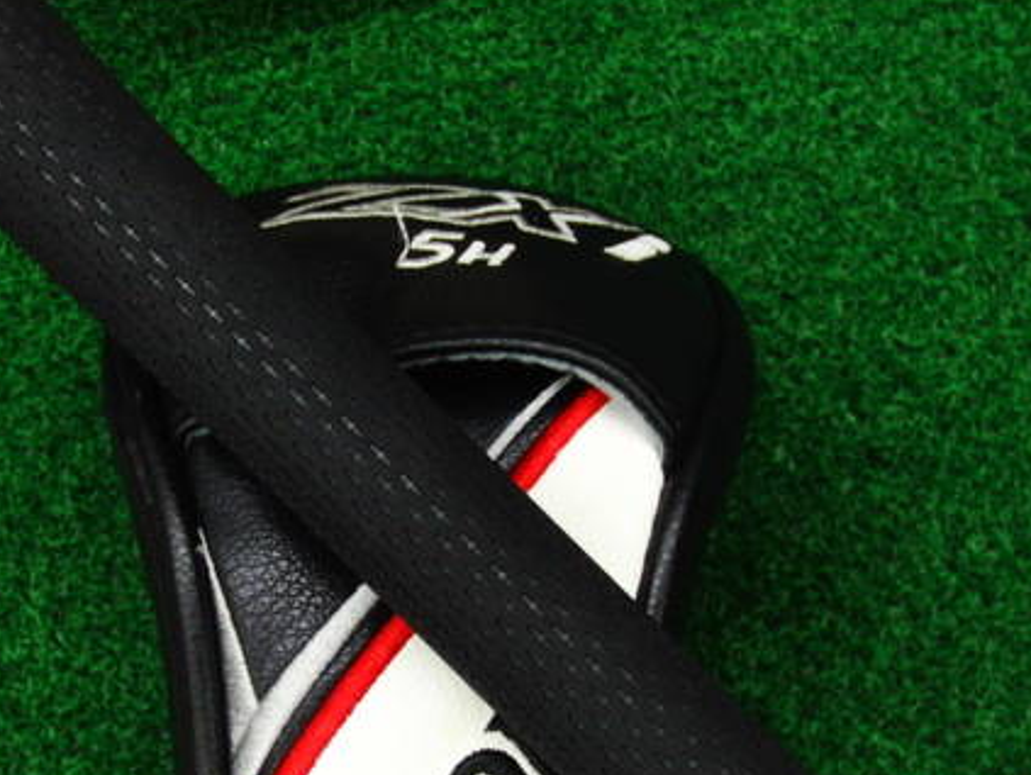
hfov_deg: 29.8
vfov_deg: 22.5
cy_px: 514
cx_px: 468
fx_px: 1938
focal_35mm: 65
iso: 400
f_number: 3.7
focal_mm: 7.54
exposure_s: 1/50
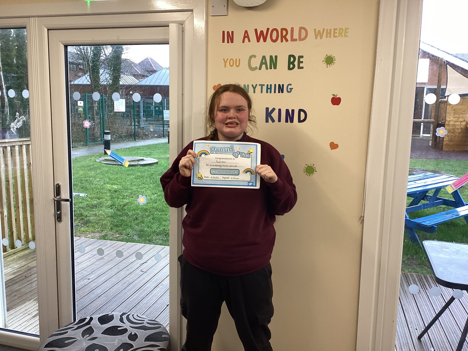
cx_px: 234
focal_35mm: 31
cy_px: 176
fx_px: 419
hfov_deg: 58.4
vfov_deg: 45.4
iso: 80
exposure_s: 1/50
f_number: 2.4
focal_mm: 3.3
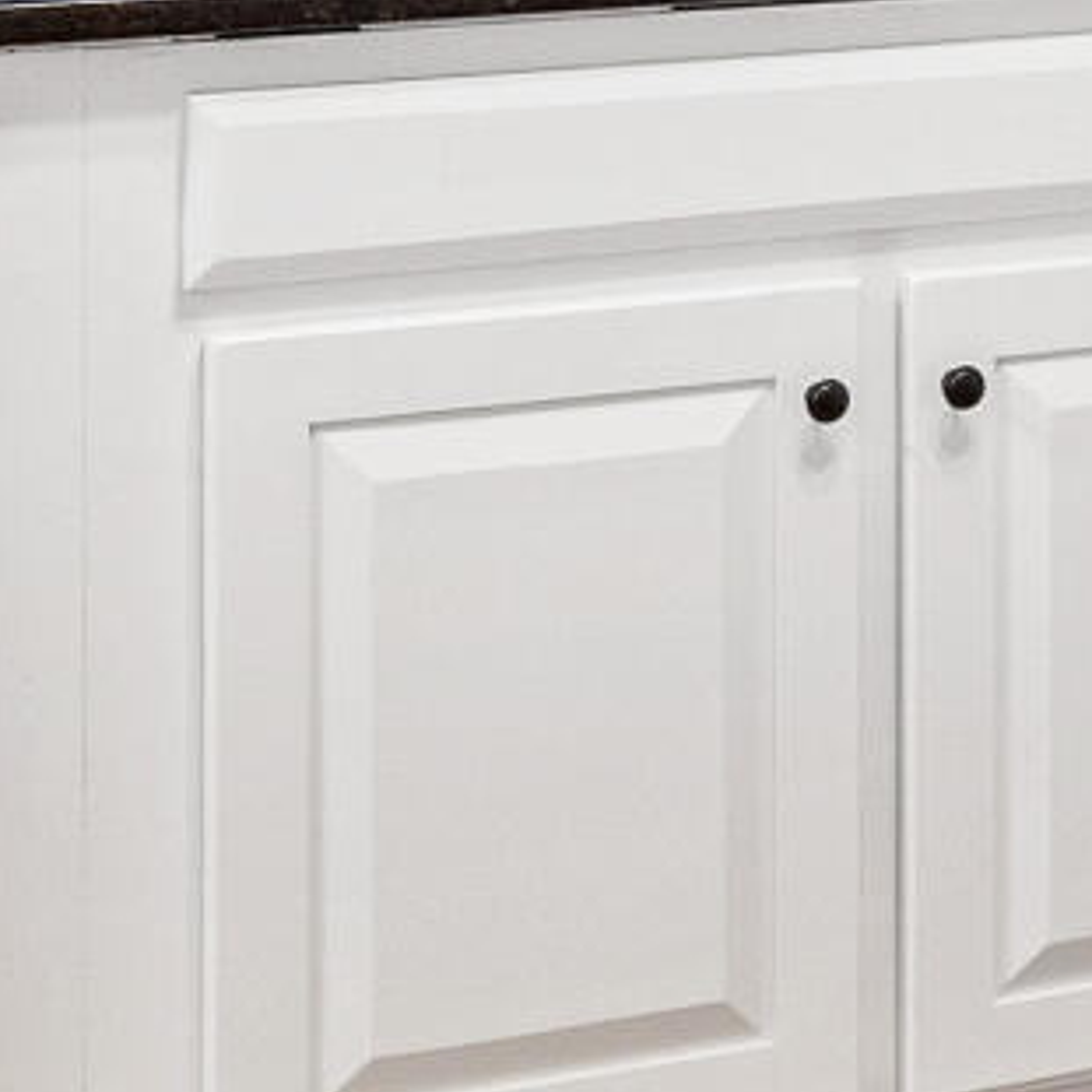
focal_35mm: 123
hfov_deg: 13.4
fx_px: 4390
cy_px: -623
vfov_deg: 13.3
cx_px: 1601
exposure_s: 1/2.5
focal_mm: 10
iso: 125
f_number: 8
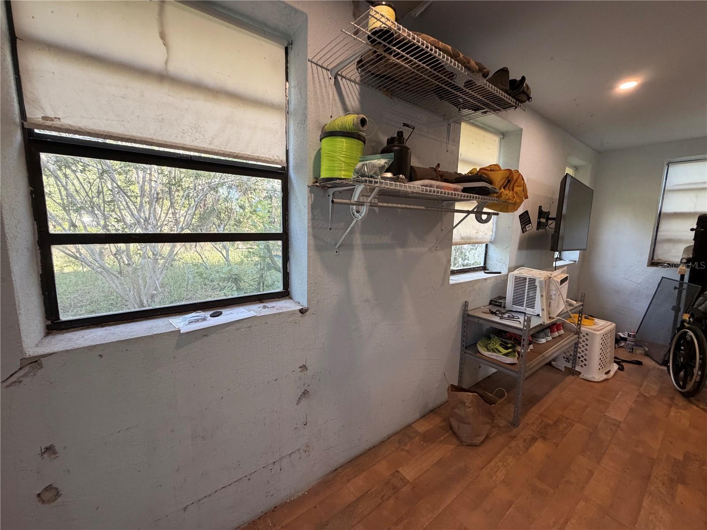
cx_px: 354
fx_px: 286
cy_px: 265
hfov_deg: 102.1
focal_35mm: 14
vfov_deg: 85.7
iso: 320
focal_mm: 2.22
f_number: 2.2
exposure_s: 1/120
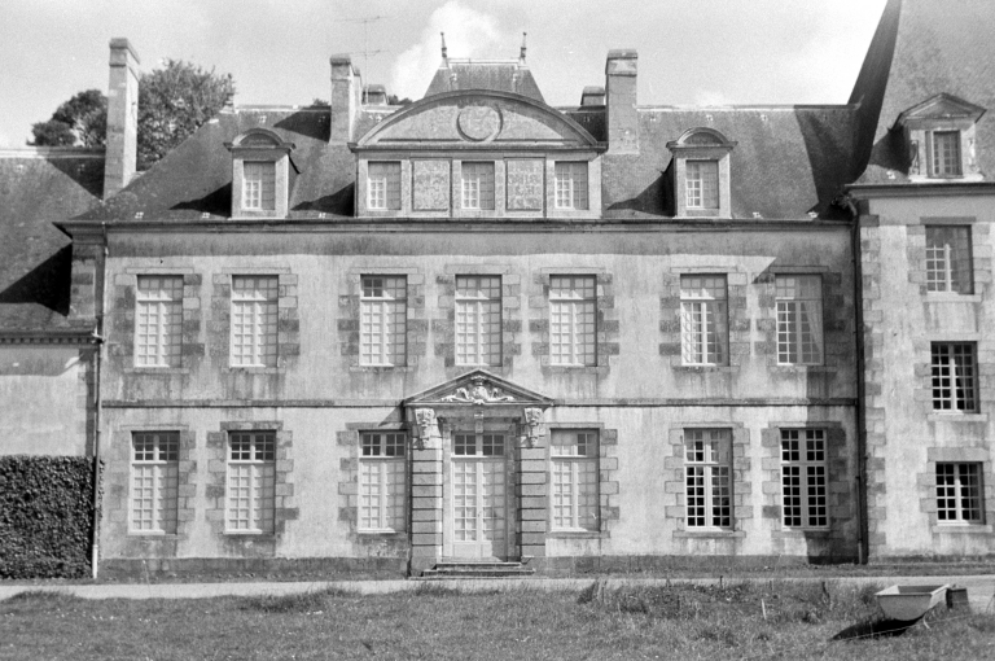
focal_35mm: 158
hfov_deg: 13.1
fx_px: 4348
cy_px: 330
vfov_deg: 8.7
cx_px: 498
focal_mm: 105
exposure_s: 1/30
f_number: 7.1
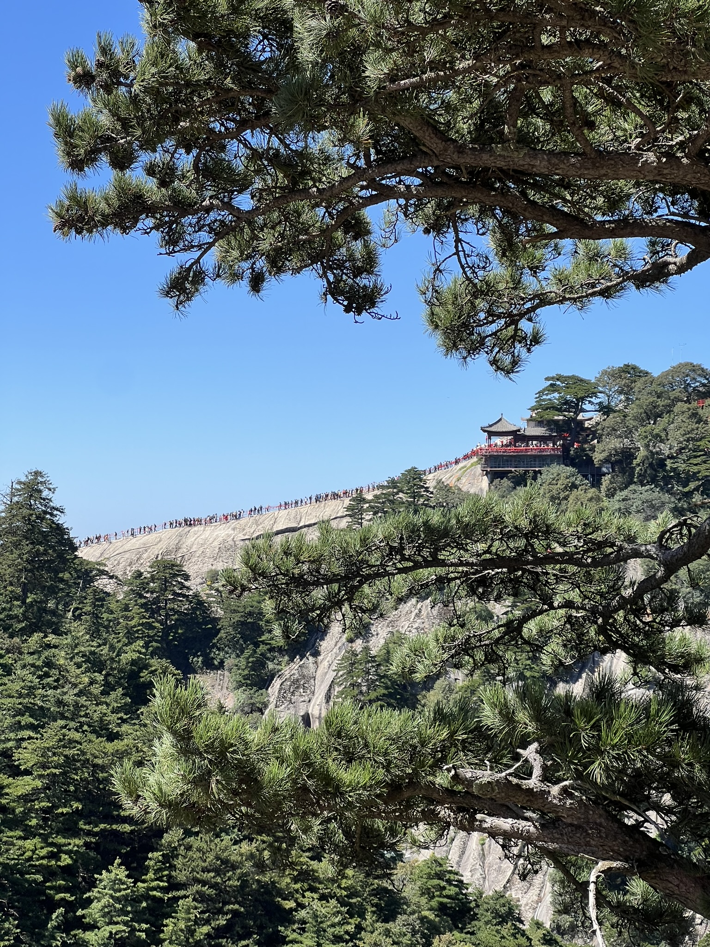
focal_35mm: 77
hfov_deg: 19.1
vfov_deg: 25.3
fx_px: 2106
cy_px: 474
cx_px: 355
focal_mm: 9
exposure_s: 1/515
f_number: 2.8
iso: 32
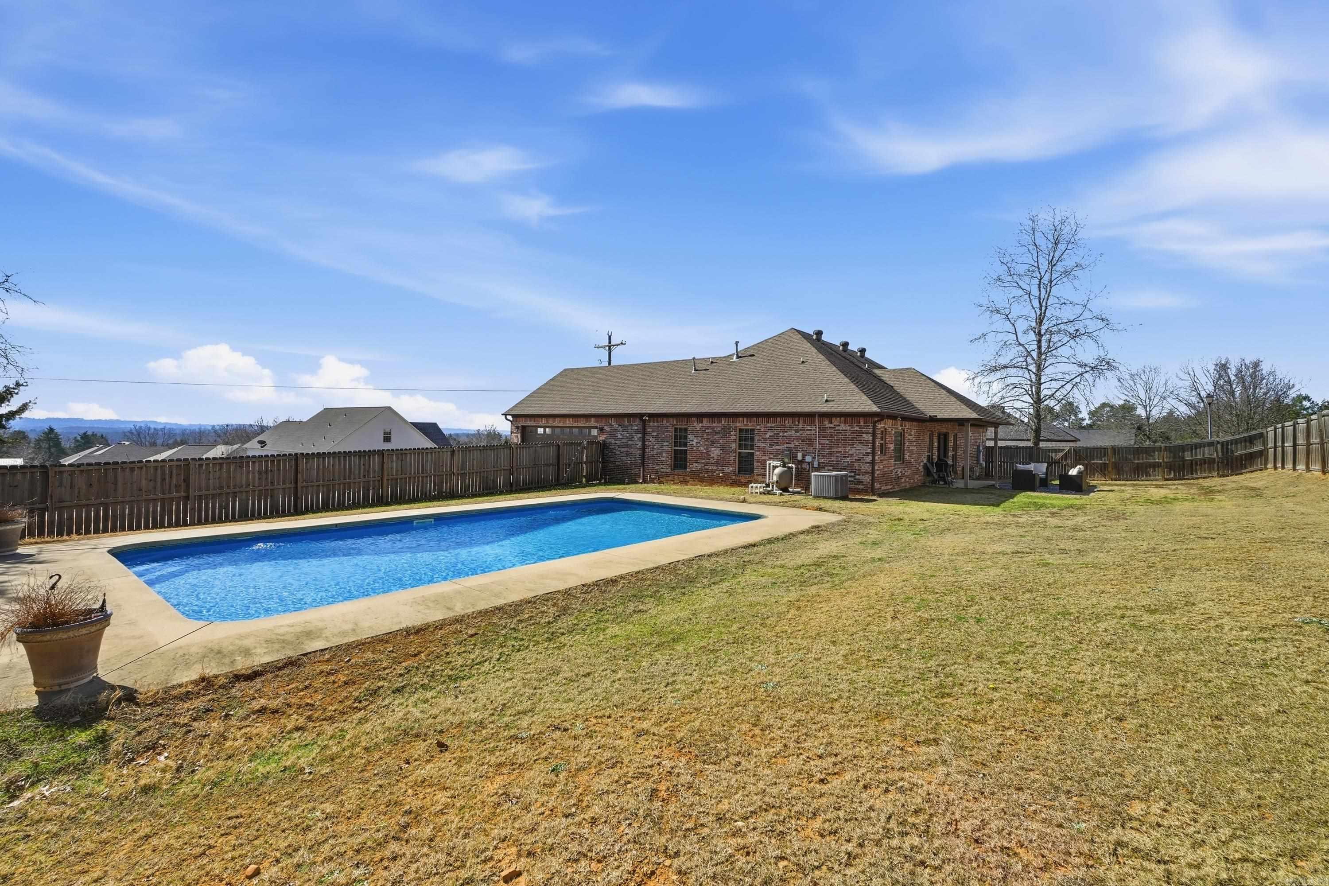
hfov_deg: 100.4
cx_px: 664
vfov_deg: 77.3
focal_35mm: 15
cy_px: 443
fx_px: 554
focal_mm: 10
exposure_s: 1/3200
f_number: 9
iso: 250
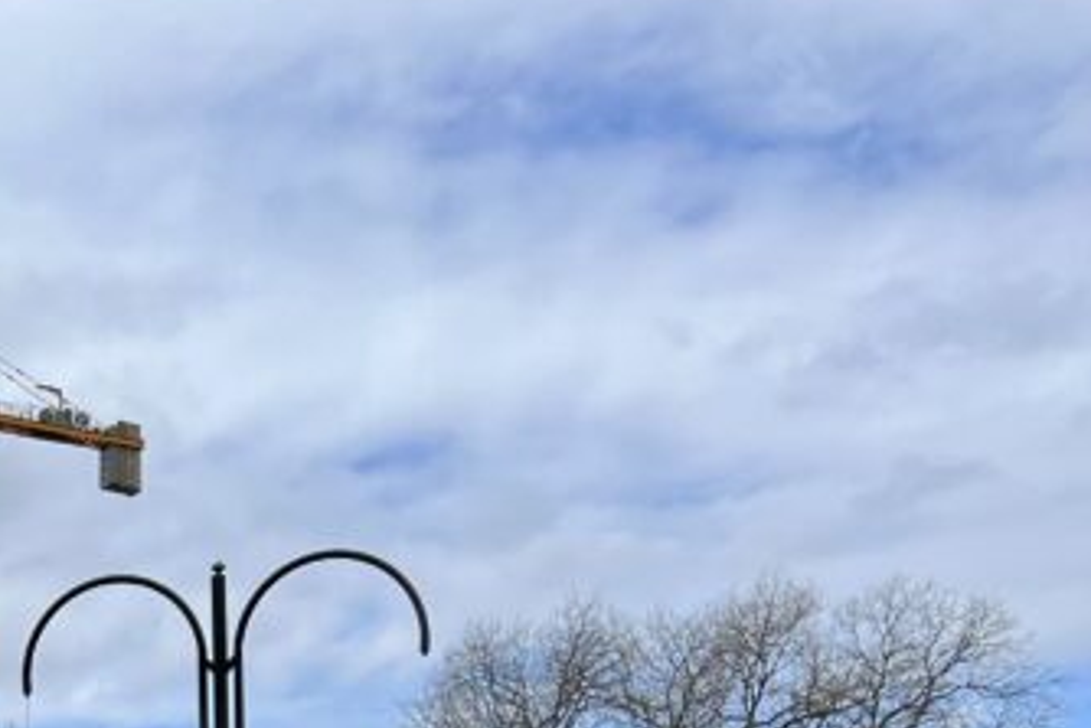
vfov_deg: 15.3
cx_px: -150
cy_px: 1175
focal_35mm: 81
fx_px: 2456
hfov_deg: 23.3
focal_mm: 5.7
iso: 50
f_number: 1.5
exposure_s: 1/2915
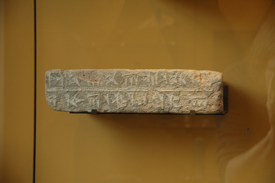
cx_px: 138
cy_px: 92
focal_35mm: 105
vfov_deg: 13.0
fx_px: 801
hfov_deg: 19.5
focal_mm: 70
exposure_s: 1/20
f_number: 5
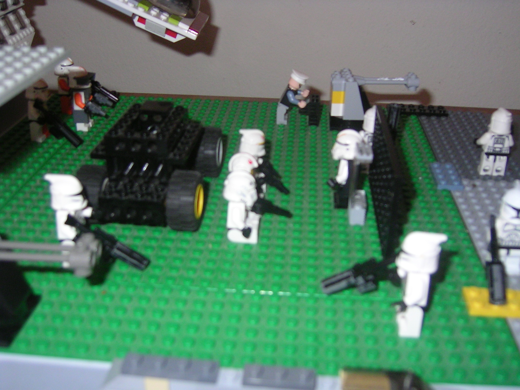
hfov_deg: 50.1
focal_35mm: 37
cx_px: 260
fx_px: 556
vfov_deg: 38.7
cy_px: 195
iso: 100
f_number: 3
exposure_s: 1/31.1
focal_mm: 5.8
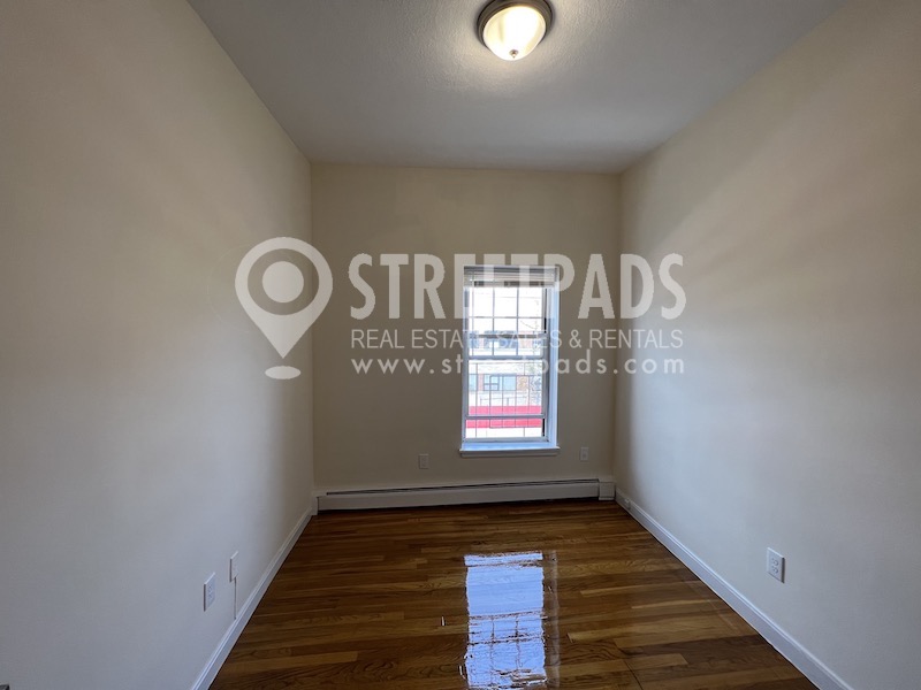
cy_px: 345
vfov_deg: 89.9
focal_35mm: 13
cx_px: 460
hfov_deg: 106.2
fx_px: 346
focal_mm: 1.57
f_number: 1.8
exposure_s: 1/120
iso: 64
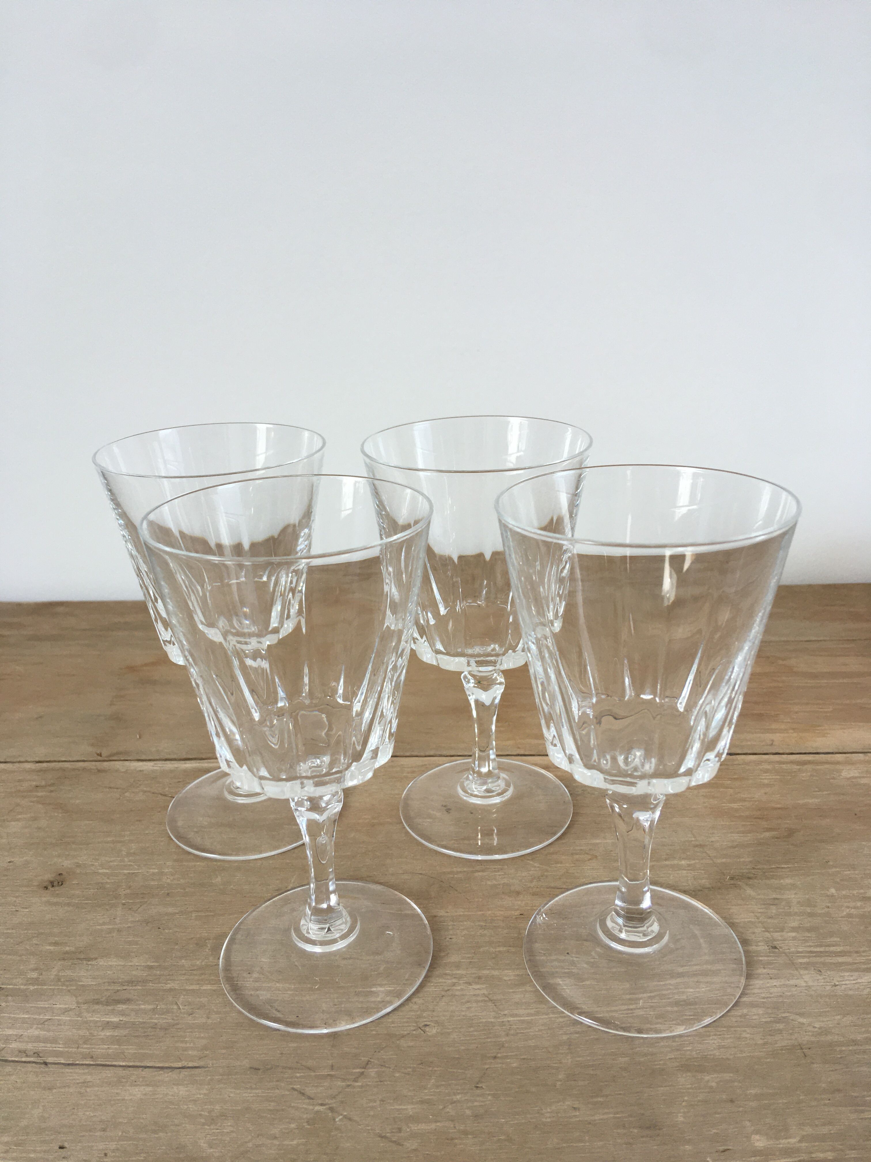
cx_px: 436
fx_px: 973
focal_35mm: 29
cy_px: 581
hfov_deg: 48.2
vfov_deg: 61.7
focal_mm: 4.15
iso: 40
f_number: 2.2
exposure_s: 1/100
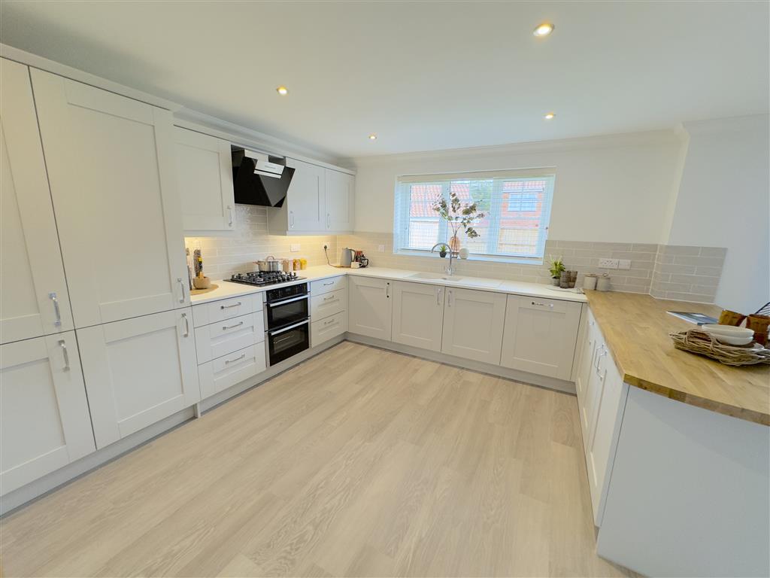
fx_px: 311
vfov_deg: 85.7
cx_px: 385
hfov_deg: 102.1
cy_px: 289
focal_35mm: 14
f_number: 2.2
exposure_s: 1/100
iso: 64
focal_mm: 2.22
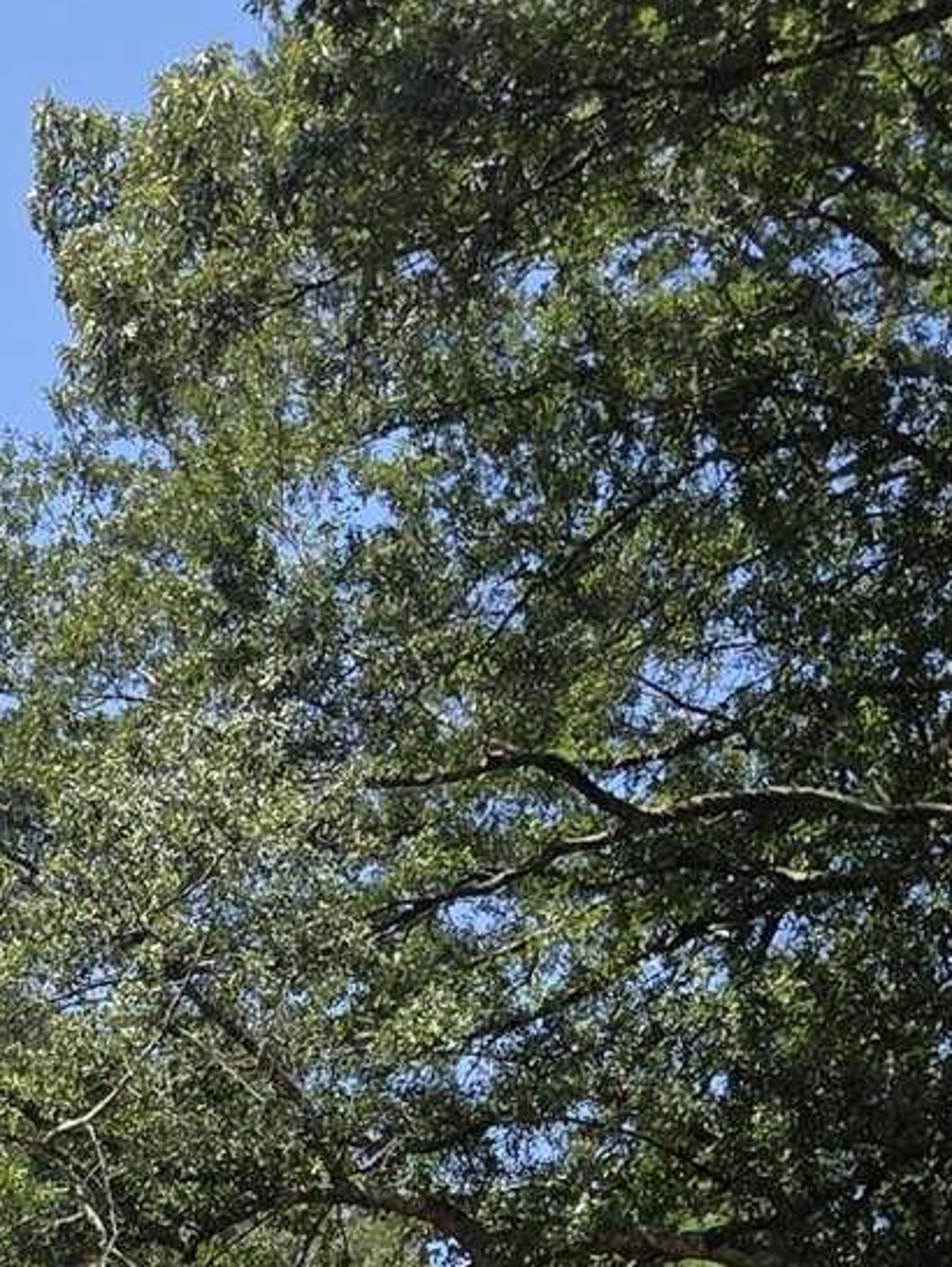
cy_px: 1842
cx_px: -657
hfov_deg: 13.9
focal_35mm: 97
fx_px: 3554
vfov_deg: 18.2
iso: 80
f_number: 1.8
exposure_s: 1/2945
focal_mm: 5.4
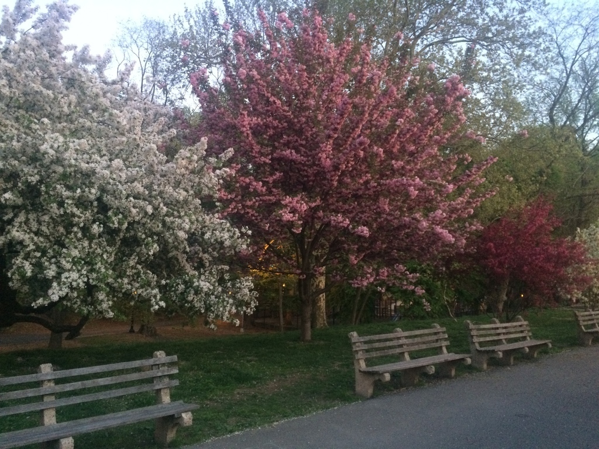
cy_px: 224
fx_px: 502
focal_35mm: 29
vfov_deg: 48.2
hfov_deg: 61.7
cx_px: 300
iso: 250
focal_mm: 4.15
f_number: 2.2
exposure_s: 1/20
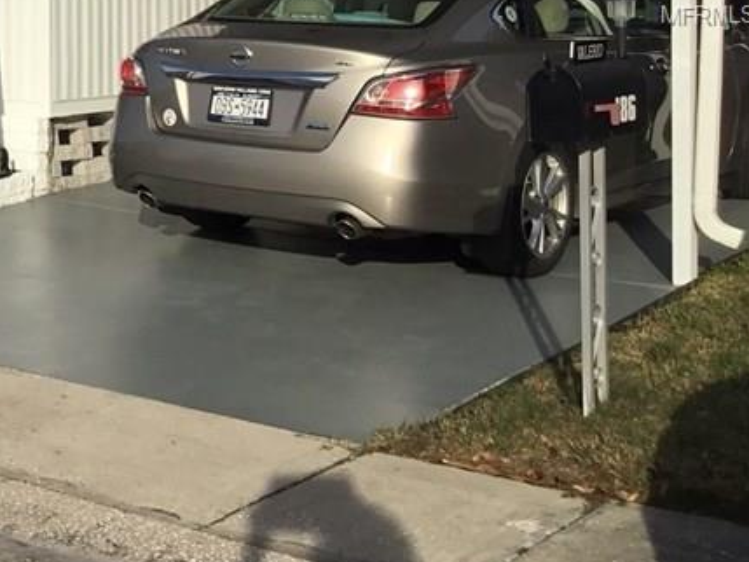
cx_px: -127
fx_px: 1602
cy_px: 16
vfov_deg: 19.4
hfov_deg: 24.1
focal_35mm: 74
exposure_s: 1/2717
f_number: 2.4
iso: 25
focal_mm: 3.3
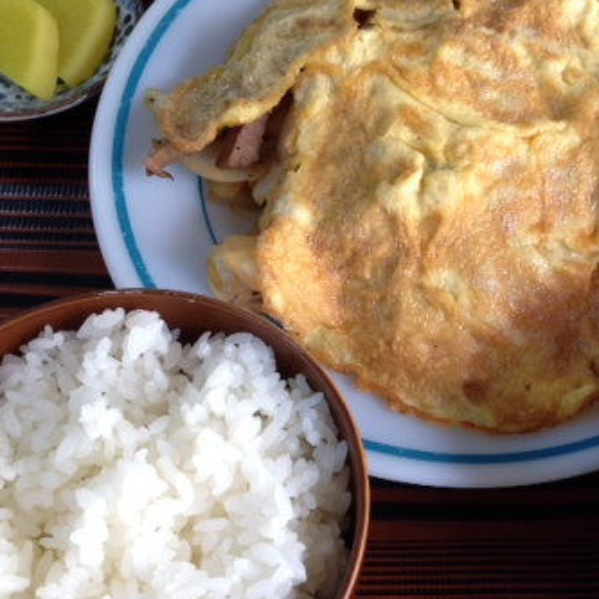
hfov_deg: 29.9
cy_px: 333
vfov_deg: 30.5
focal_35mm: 56
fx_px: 1096
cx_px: 466
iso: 50
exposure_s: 1/20
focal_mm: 4.12
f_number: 2.4
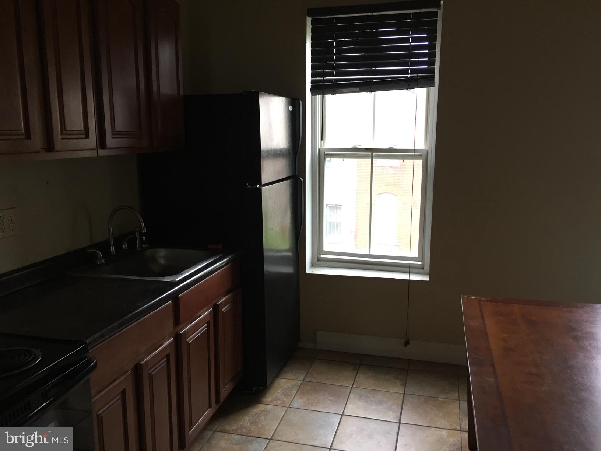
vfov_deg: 48.2
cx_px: 300
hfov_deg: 61.7
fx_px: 503
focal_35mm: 29
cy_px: 226
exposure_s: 1/30
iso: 80
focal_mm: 4.15
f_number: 2.2
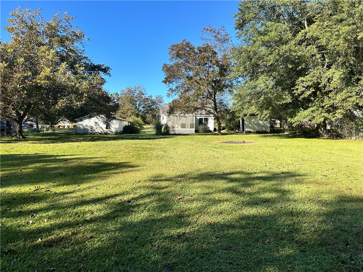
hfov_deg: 71.6
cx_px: 182
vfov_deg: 56.8
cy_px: 136
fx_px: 252
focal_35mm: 24
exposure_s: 1/2028
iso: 80
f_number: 1.78
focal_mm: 6.86
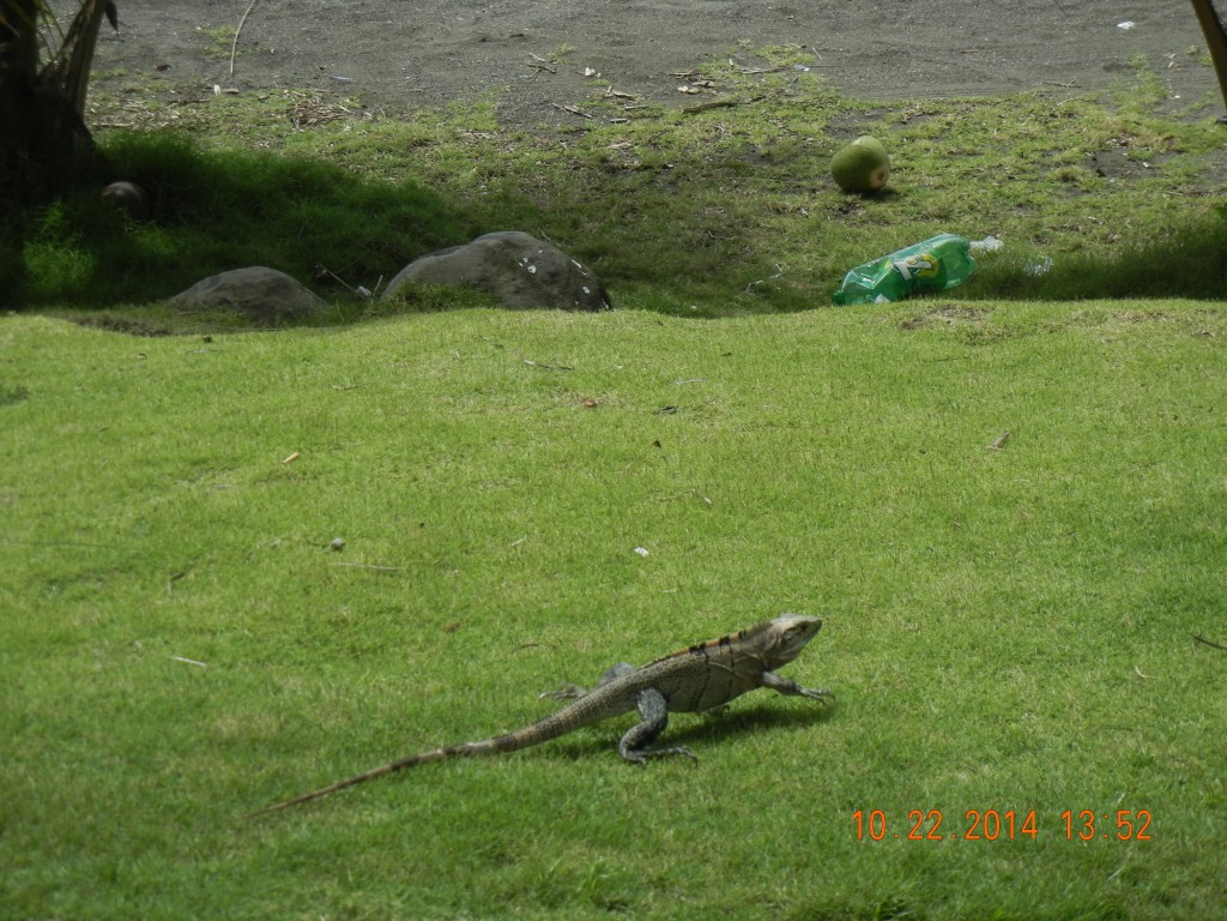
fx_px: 4112
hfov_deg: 17.0
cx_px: 614
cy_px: 460
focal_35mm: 116
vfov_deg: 12.8
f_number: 9.2
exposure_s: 1/261
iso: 160
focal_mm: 20.9
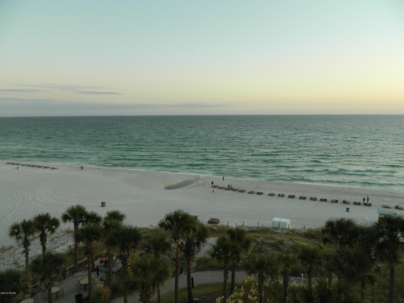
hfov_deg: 69.4
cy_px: 152
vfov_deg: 54.9
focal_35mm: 25
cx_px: 202
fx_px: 292
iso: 80
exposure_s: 1/100
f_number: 3.1
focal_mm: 4.5
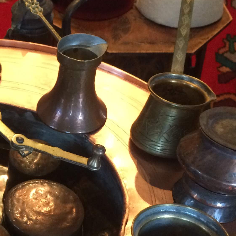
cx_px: -25
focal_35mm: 75
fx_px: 578
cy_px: 202
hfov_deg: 21.8
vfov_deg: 22.6
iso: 320
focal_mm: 4.15
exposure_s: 1/33
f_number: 2.2
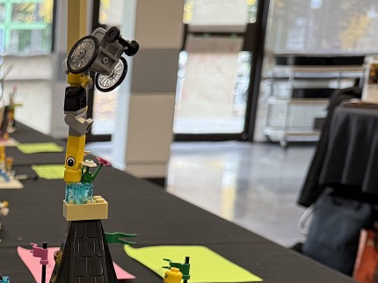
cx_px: -92
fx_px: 731
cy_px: 294
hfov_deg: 25.6
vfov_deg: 21.1
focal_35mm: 67
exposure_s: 1/60
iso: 160
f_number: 1.78
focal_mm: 6.76
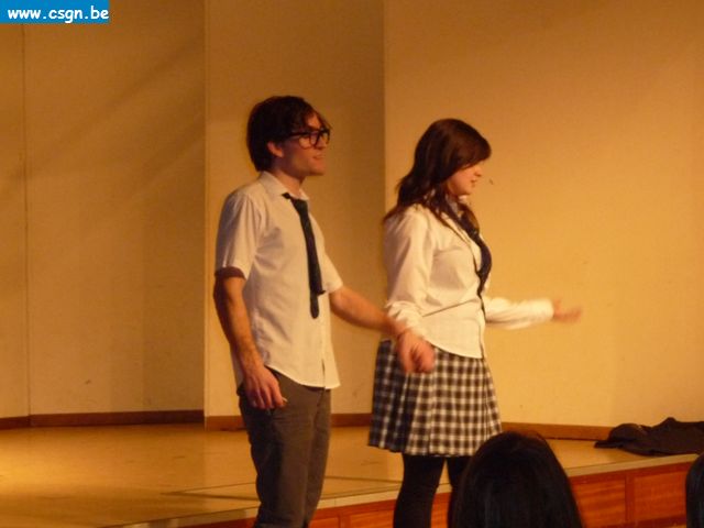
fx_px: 2461
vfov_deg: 12.2
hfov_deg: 16.3
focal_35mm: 121
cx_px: 352
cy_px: 264
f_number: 4.7
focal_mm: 15.2
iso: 500
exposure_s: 1/40
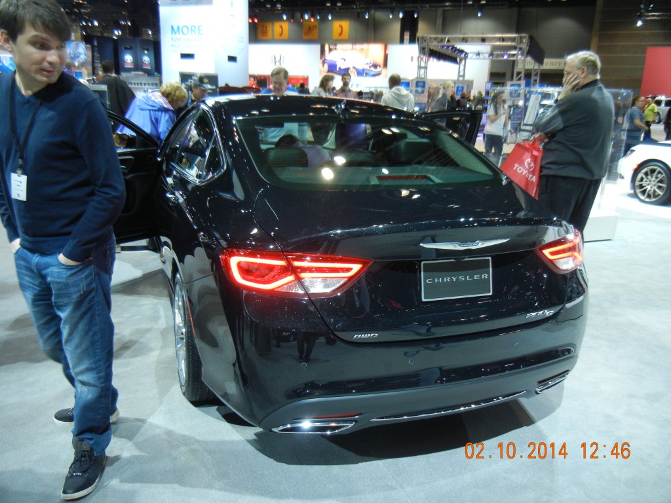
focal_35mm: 30
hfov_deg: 60.0
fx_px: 582
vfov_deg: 46.8
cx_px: 336
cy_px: 252
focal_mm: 5.4
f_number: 3.5
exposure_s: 1/46.8
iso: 278
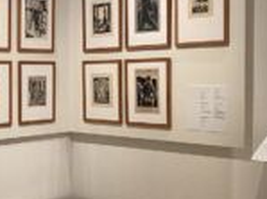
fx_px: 539
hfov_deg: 27.0
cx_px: 36
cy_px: 106
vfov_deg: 20.9
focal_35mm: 70
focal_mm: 4.25
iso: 500
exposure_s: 1/48
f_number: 1.8
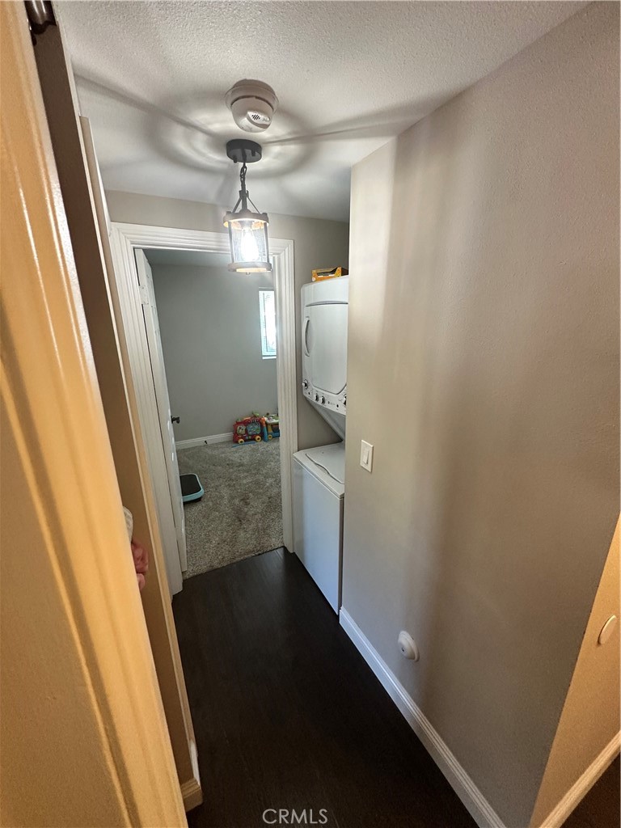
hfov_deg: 85.7
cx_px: 310
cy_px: 414
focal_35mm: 14
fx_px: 335
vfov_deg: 102.1
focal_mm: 2.22
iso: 320
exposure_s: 1/60
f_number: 2.2
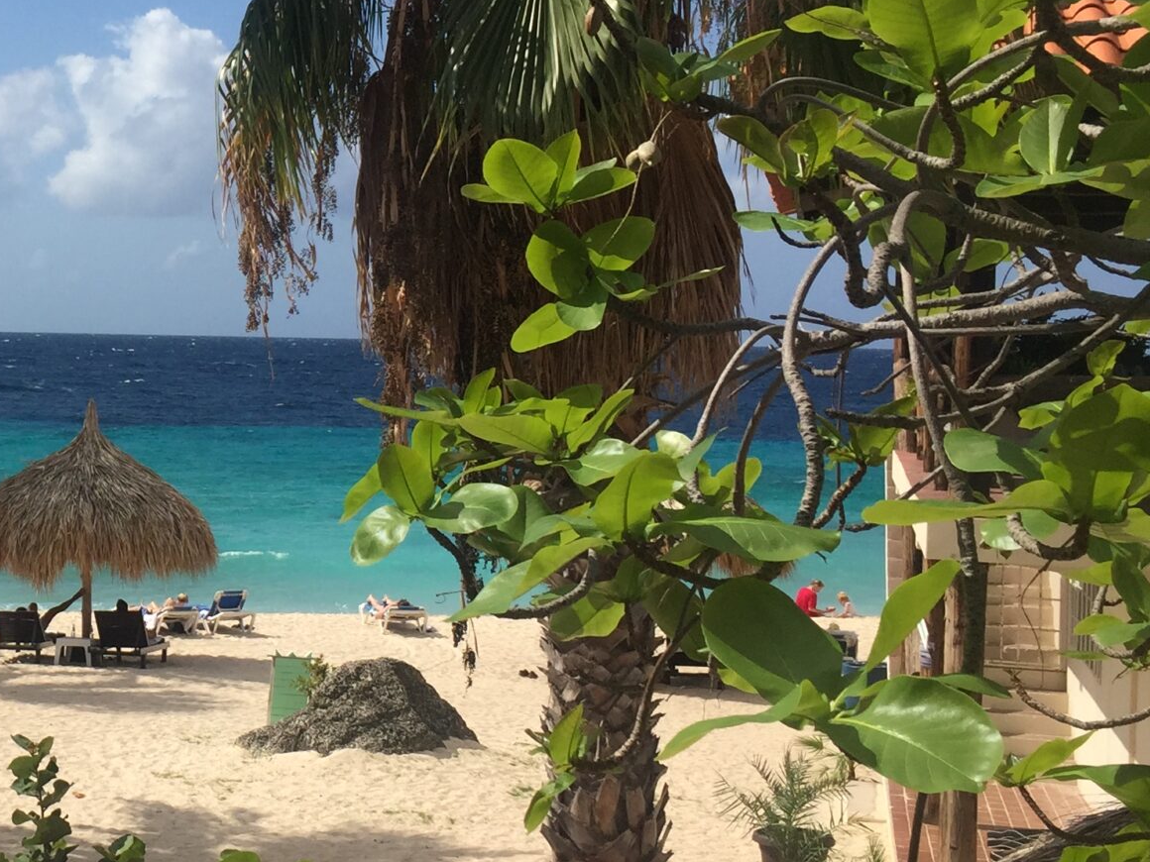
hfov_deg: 28.0
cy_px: 372
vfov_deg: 22.9
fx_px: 2126
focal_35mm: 64
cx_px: -71
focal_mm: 4.15
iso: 32
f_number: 2.2
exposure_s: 1/3597
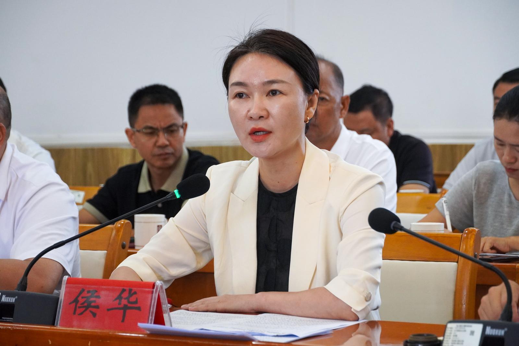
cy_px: 173
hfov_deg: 17.3
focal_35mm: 118
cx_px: 260
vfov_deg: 11.6
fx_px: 1708
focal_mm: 79
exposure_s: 1/160
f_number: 5.6
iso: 2000
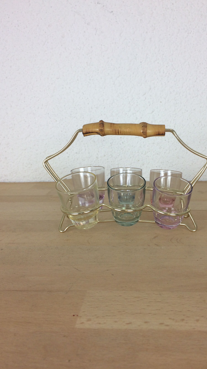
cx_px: 127
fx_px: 312
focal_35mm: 32
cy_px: 185
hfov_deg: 36.5
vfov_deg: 61.0
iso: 50
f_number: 2.2
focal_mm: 4.15
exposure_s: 1/100
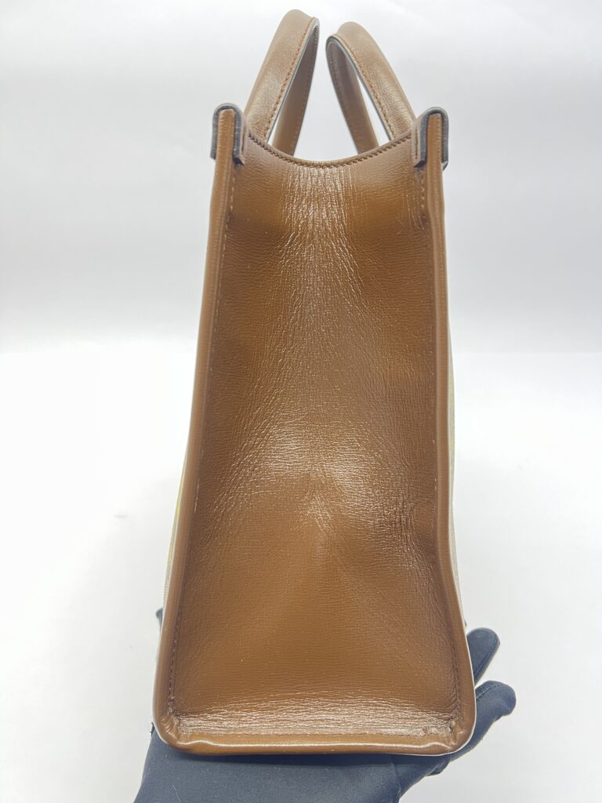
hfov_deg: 53.1
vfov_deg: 67.3
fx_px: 603
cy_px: 402
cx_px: 301
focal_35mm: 26
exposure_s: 1/50
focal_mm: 5.7
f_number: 1.5
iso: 125
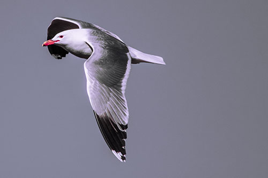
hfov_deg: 1.9
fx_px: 8186
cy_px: 89
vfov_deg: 1.2
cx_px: 134
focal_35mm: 1100
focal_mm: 1100
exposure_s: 1/2500
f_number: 13
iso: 1250
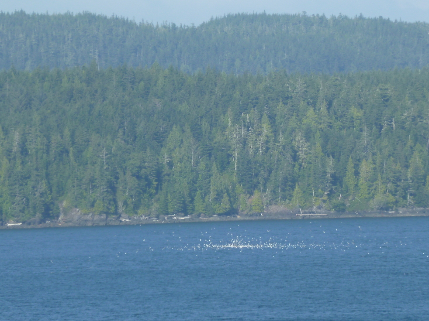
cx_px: 248
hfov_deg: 6.1
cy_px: 135
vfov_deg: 4.6
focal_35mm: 326
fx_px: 4039
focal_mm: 36
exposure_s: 1/200
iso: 80
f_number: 5.9
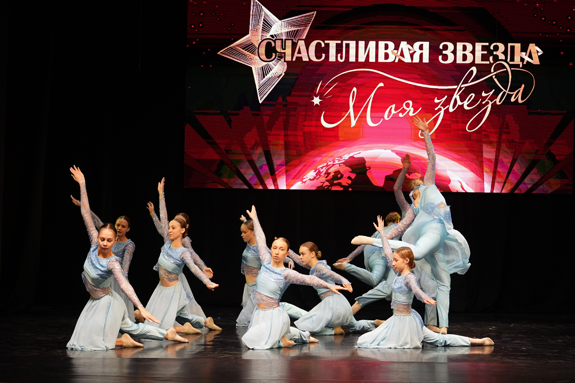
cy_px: 192
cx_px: 288
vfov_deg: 13.0
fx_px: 1677
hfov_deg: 19.5
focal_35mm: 105
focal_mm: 70
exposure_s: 1/400
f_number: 2.8
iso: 1000
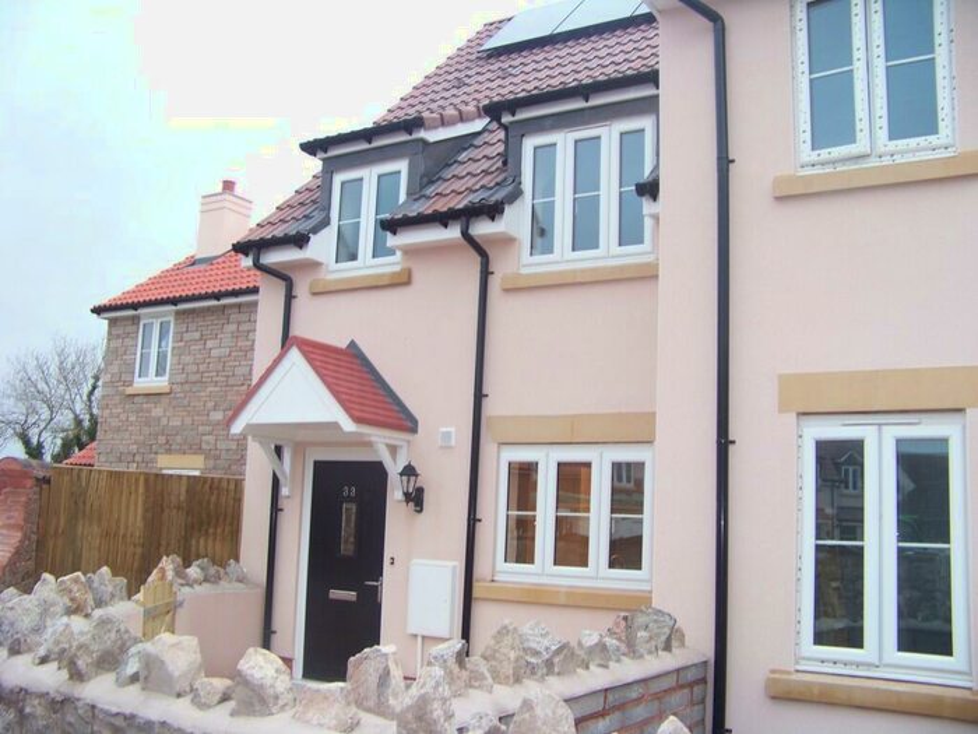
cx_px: 489
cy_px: 367
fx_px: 1017
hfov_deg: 51.4
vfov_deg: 39.7
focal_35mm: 36
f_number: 3.2
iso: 64
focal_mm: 5.85
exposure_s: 1/40
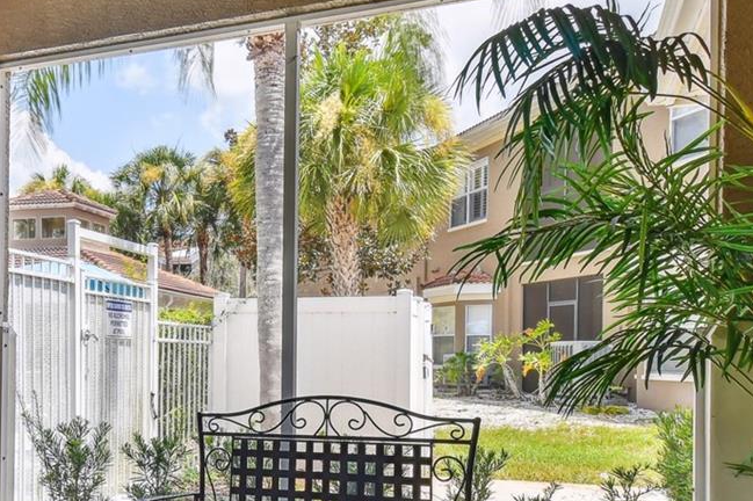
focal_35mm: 37
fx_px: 773
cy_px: 368
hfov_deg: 49.7
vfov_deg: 35.2
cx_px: 183
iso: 100
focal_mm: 10
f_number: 7.1
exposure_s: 1/50
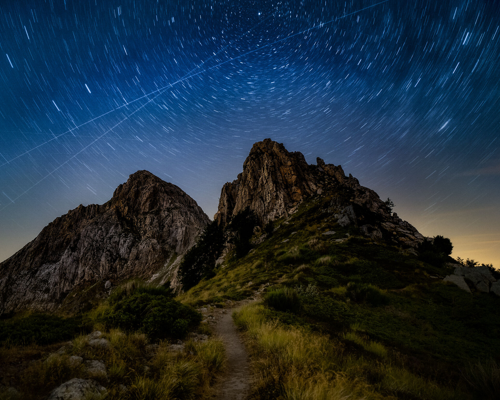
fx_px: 311
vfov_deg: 65.5
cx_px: 226
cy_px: 204
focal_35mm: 21
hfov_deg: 77.4
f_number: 2.8
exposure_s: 30
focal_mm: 18
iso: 6400
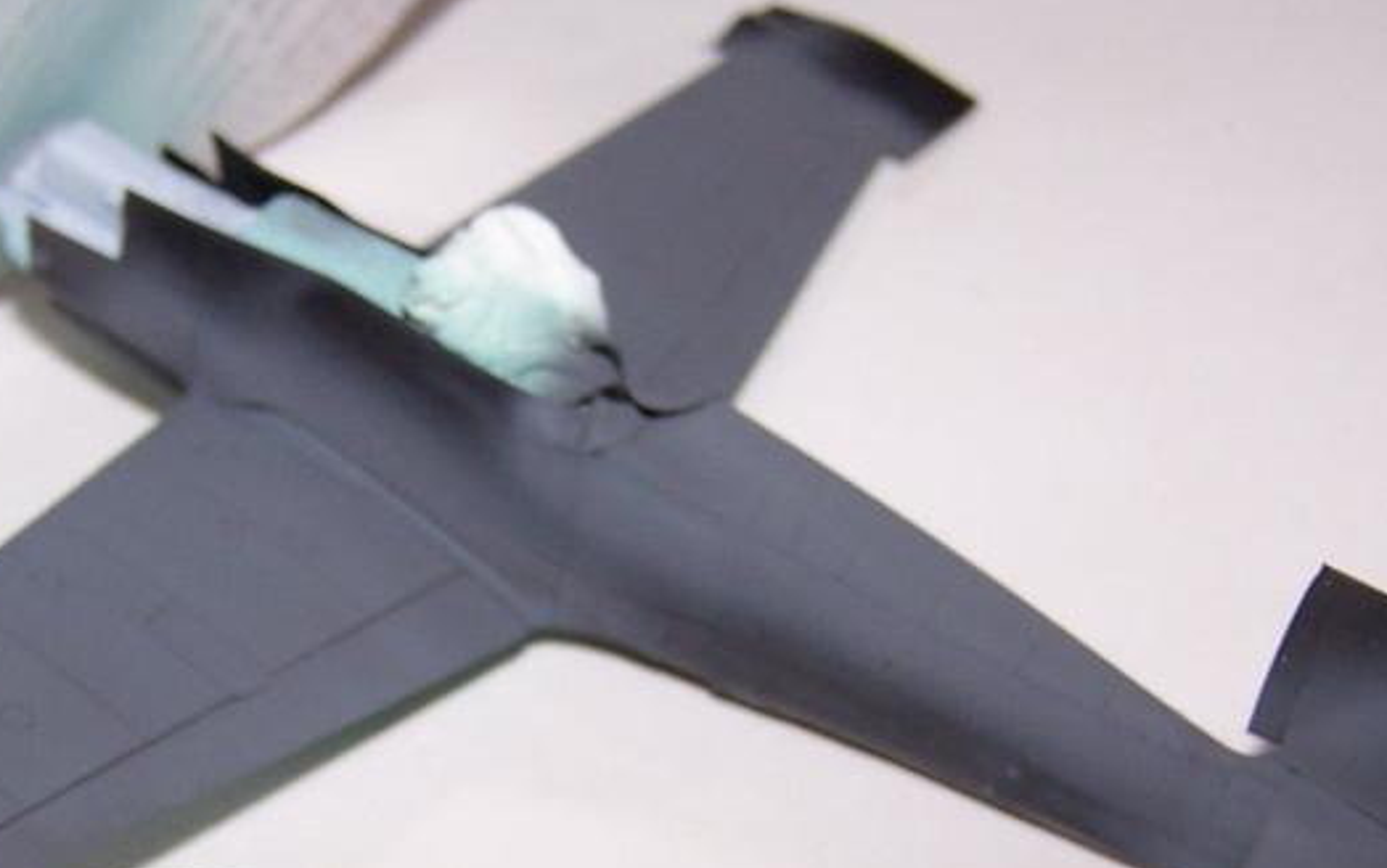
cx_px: 525
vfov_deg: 15.8
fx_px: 3101
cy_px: 693
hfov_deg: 25.1
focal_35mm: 82
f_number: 2.8
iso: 80
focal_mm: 6.3
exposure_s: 1/60
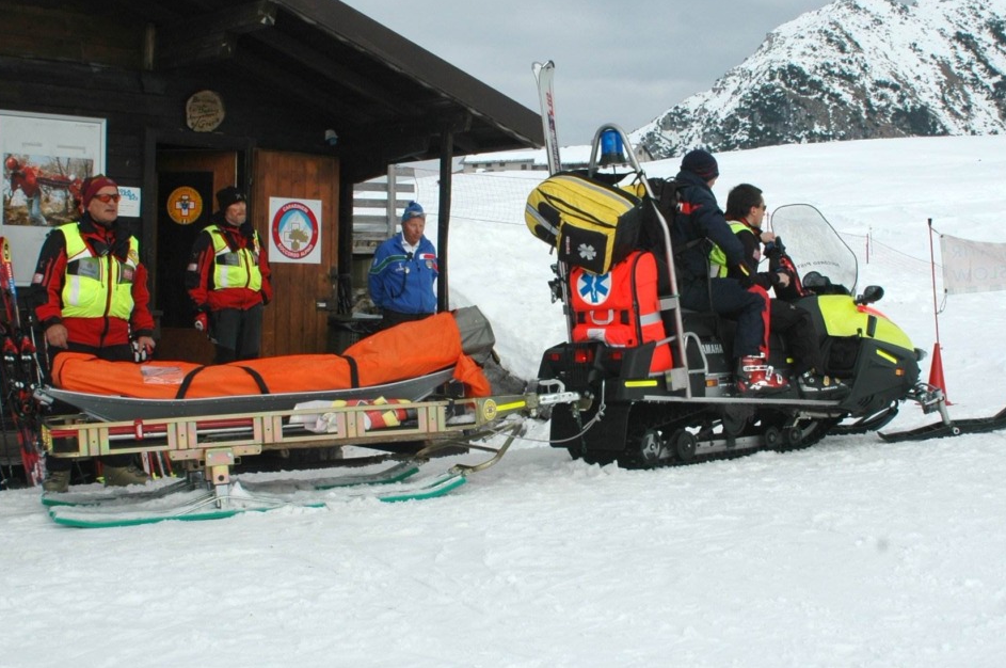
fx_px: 1591
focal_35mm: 57
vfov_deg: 23.7
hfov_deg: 35.0
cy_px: 296
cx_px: 589
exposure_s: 1/400
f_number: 10
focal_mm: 28
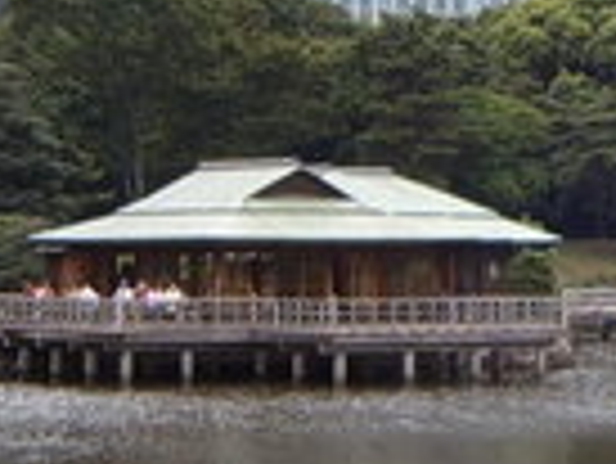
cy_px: 72
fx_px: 3081
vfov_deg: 8.6
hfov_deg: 11.3
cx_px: 674
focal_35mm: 173
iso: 63
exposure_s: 1/90
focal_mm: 6.2
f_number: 6
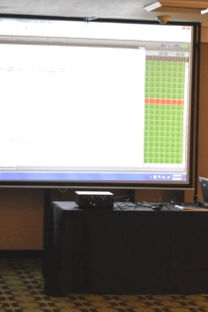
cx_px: 121
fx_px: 1090
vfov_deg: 16.3
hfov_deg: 10.9
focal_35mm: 126
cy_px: 157
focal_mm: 55
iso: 1600
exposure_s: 1/15
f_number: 5.6
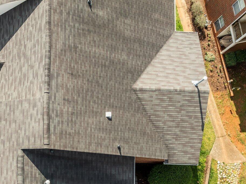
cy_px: 192
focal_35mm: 54
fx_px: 383
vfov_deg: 25.4
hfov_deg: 33.9
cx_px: 30
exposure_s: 1/800
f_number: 2.8
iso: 130
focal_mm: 12.29
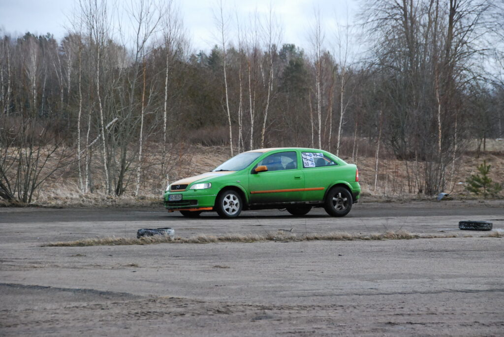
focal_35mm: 158
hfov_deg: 13.0
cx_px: 252
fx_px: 2207
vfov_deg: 8.7
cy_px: 168
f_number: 9
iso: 1600
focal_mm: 105
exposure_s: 1/1250
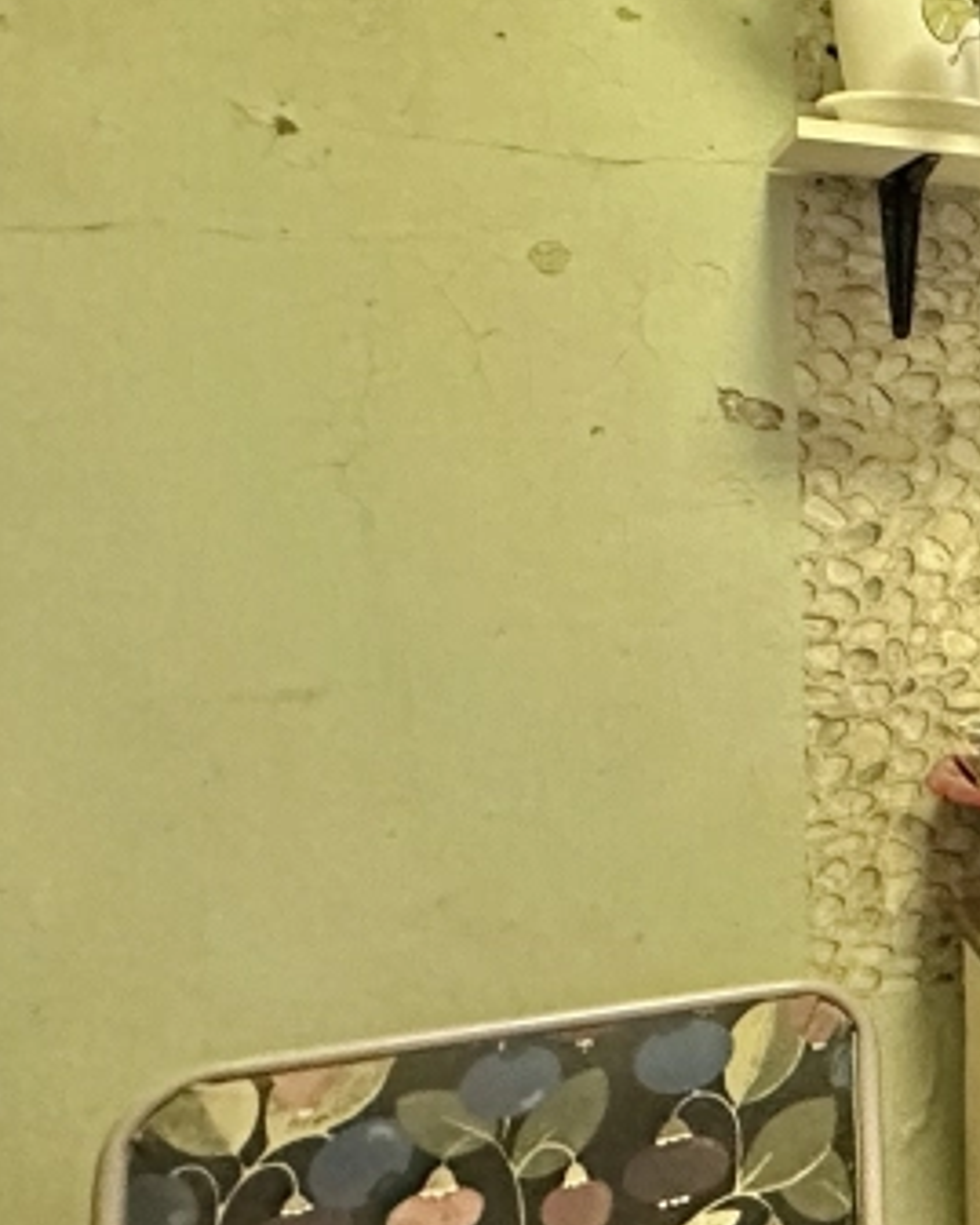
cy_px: 461
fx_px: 1848
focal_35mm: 51
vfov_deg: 36.4
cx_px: 1924
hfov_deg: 19.1
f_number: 2.2
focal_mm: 2.22
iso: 2000
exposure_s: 1/25
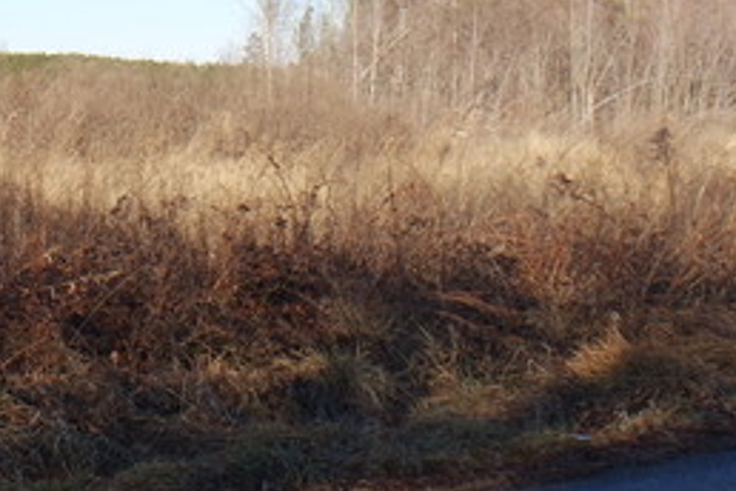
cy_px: 211
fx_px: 1860
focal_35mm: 91
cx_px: -131
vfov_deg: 15.0
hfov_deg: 21.0
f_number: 7.1
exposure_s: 1/160
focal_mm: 10
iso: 160
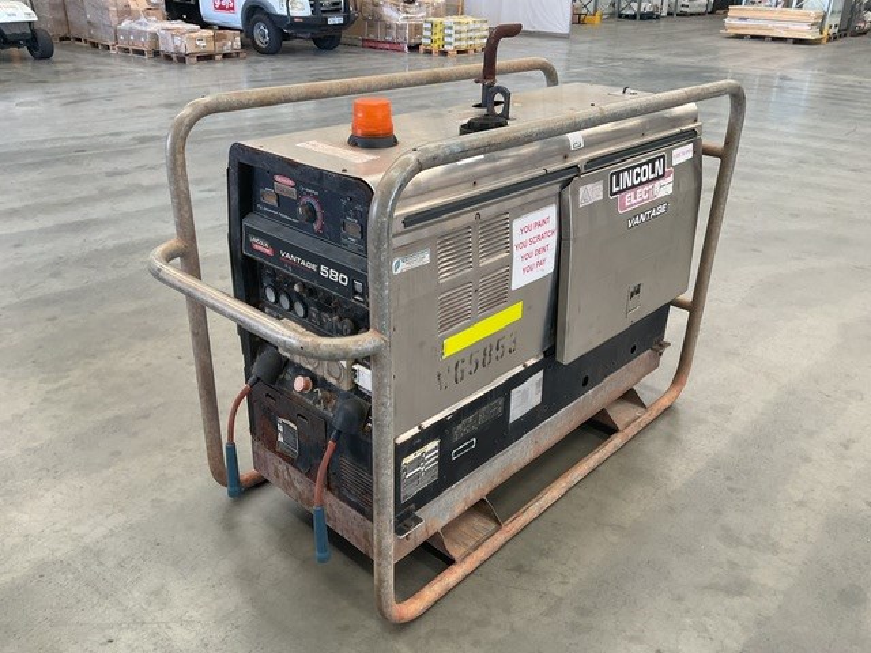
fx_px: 730
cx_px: 436
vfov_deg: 48.2
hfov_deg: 61.7
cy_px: 326
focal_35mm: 29
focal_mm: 3
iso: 50
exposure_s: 1/60
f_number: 1.8
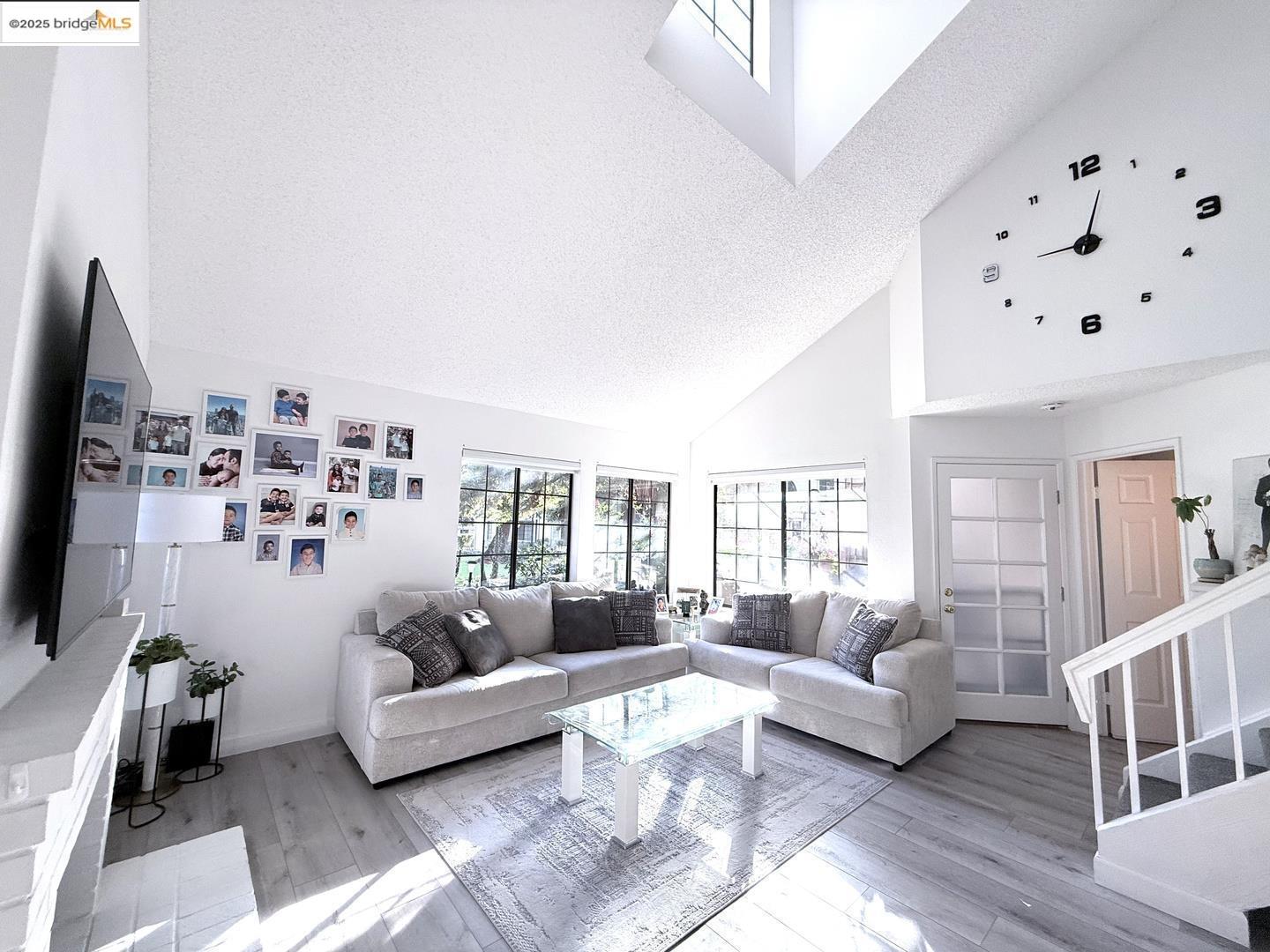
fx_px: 514
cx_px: 635
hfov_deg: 102.1
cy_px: 476
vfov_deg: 85.7
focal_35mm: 14
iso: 80
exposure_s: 1/99
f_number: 2.2
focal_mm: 2.22
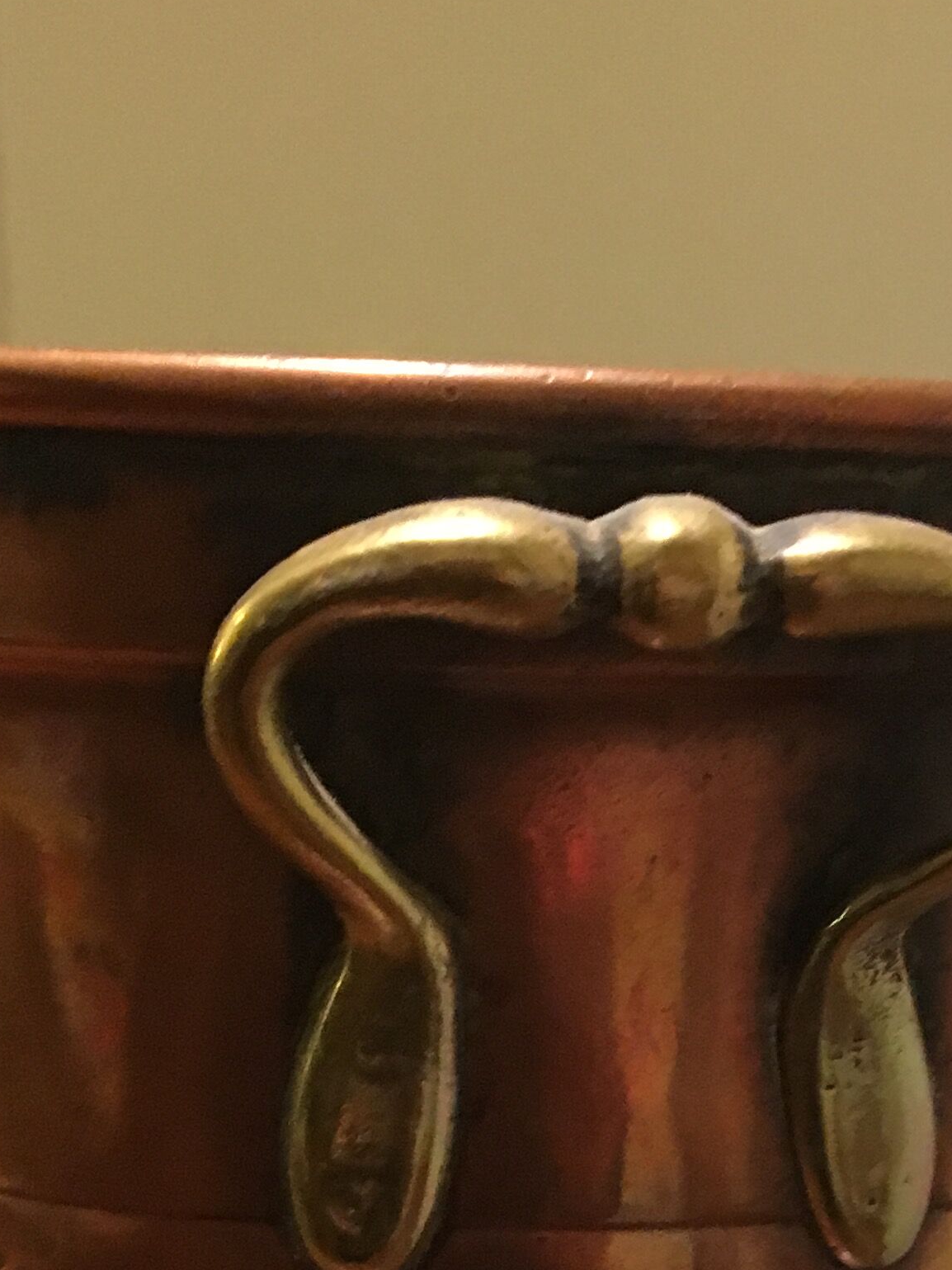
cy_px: 1481
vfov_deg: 23.6
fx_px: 2787
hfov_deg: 19.1
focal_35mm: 76
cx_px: 814
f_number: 2.2
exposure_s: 1/17
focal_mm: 4.15
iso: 200
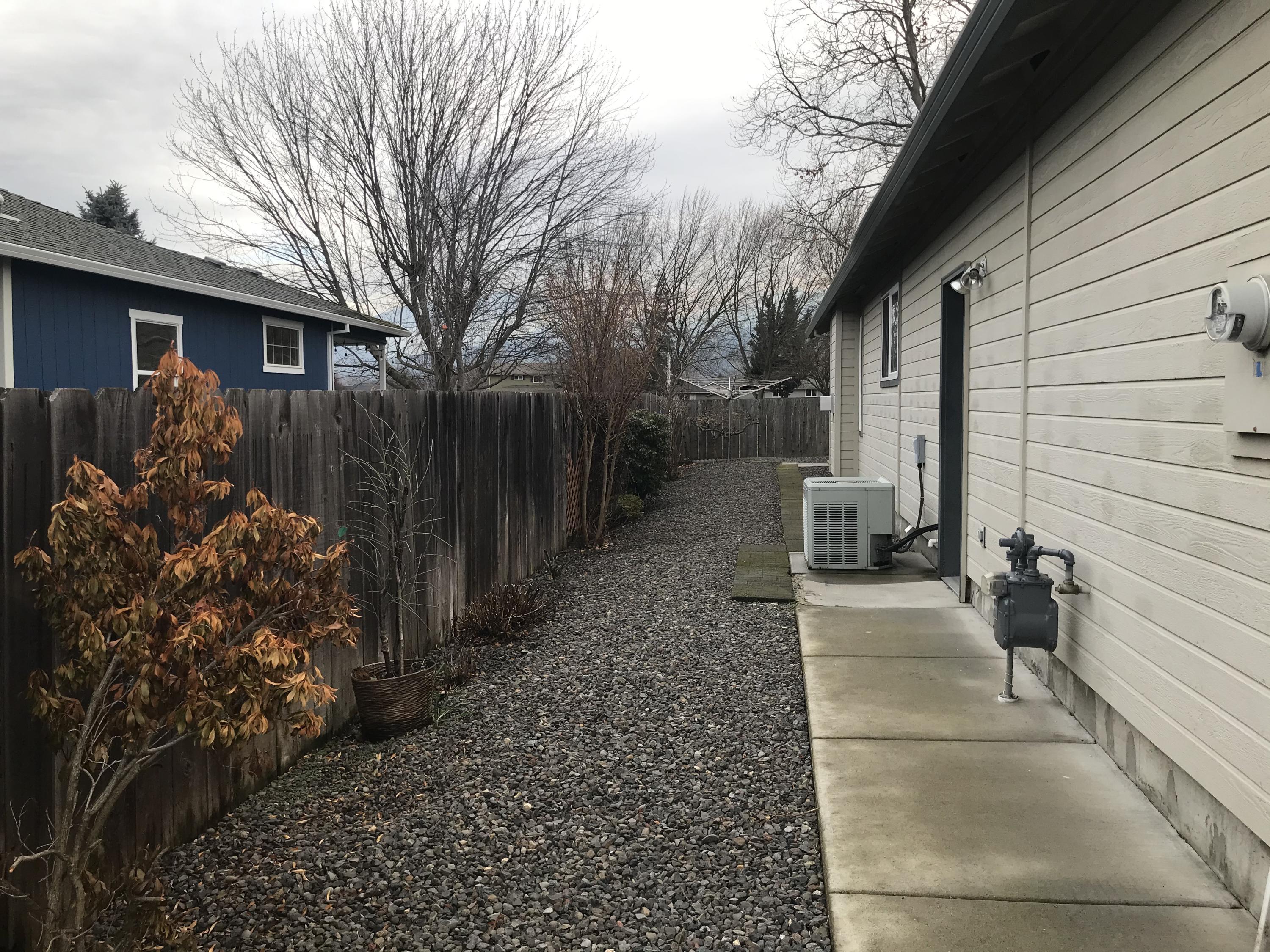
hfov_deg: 63.4
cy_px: 476
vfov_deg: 49.7
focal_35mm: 28
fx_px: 1027
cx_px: 635
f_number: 1.8
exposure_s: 1/377
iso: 20
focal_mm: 3.99
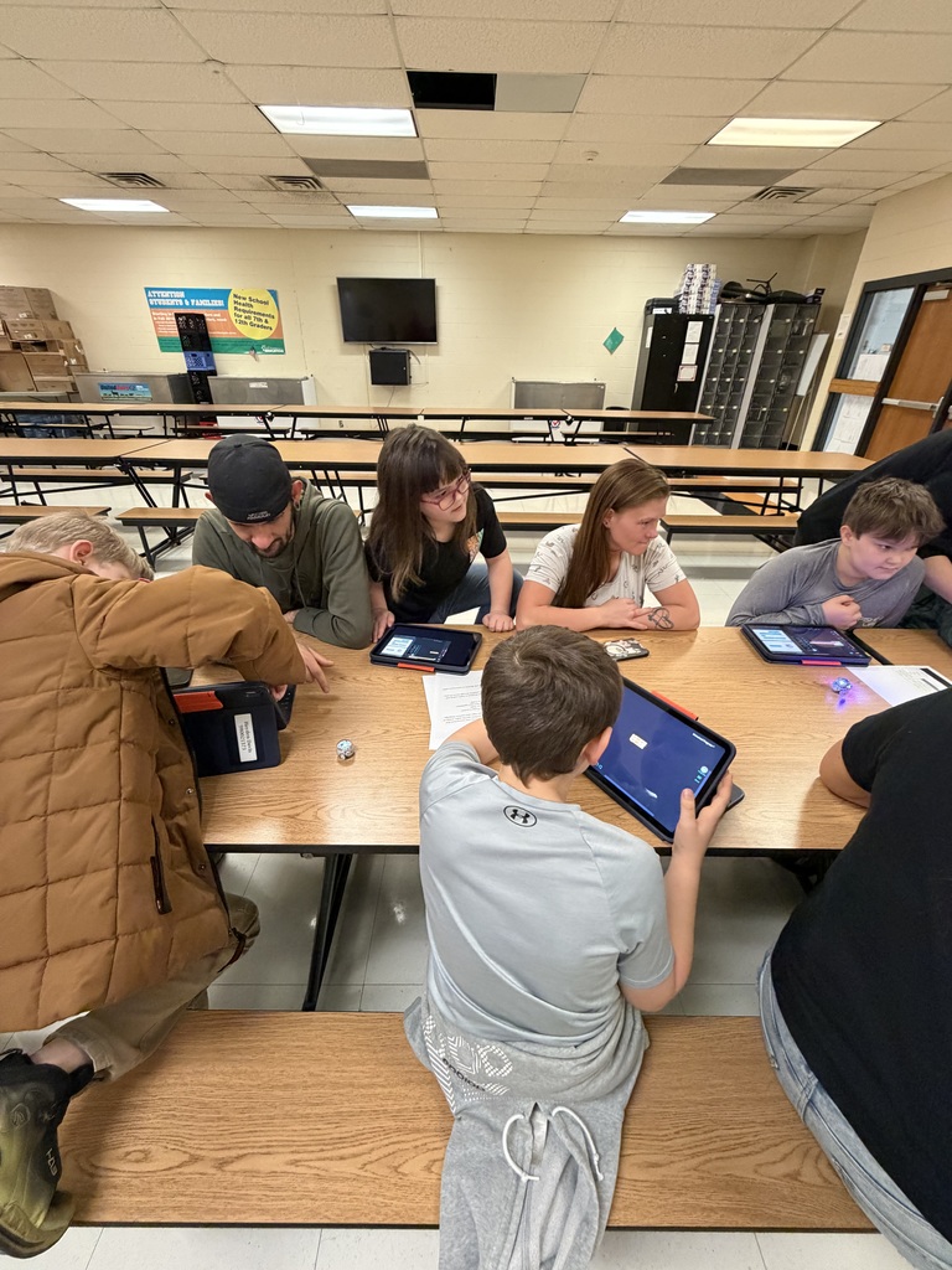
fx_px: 513
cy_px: 635
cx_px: 476
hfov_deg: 85.7
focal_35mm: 14
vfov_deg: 102.1
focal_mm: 2.22
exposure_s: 1/60
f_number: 2.2
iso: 400
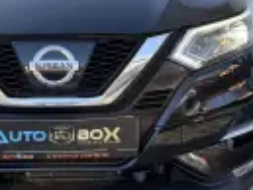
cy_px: 74
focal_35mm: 67
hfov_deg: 28.3
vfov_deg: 21.9
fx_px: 490
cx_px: 47
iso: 400
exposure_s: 1/2801
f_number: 1.78
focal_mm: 6.76
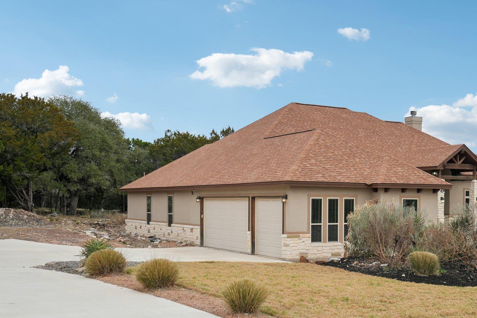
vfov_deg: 27.3
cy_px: 222
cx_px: 337
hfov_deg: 39.6
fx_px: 649
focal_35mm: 49
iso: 200
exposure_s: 1/250
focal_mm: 34
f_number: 8
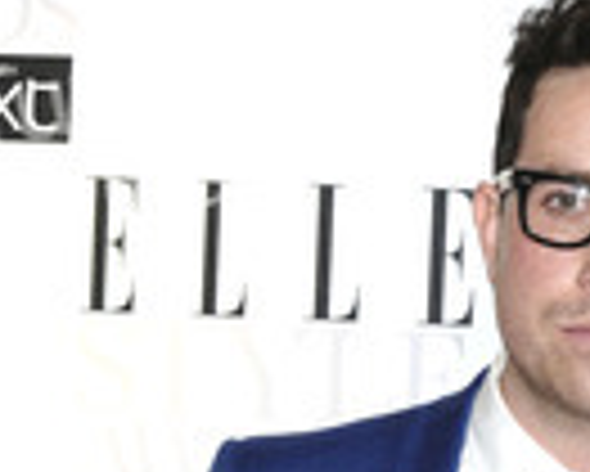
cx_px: 543
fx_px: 5994
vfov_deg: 4.5
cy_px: 823
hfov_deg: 5.6
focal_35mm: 343
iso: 320
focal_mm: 80
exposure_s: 1/200
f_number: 5
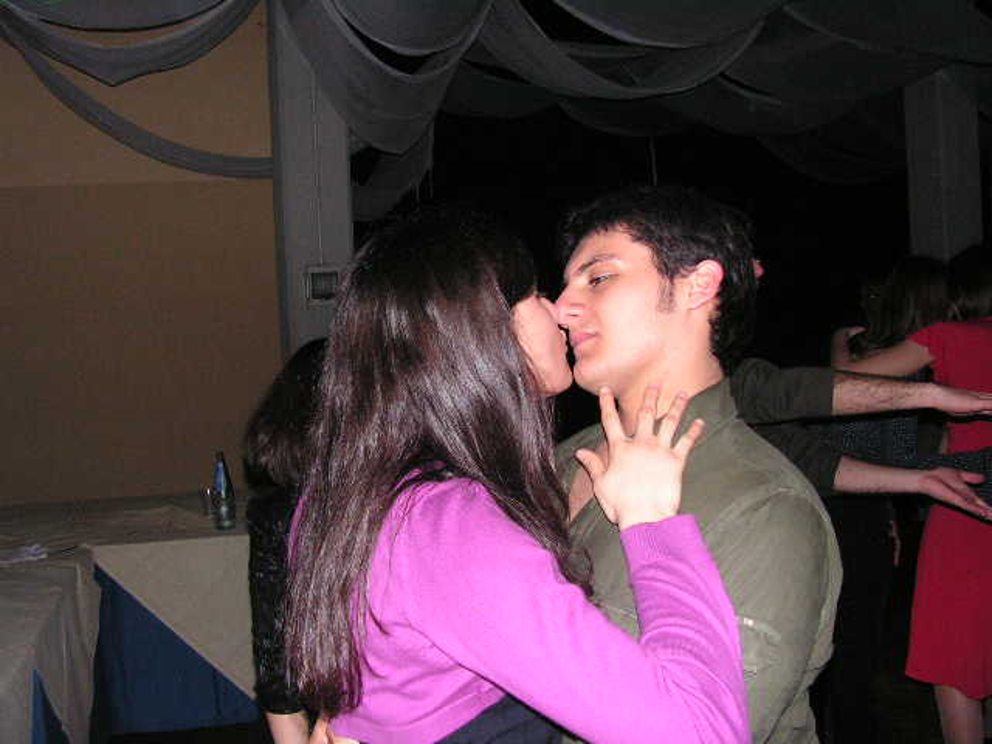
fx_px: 1032
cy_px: 372
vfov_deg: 39.7
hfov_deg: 51.4
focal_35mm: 36
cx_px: 496
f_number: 3.2
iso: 200
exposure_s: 1/40
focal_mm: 6
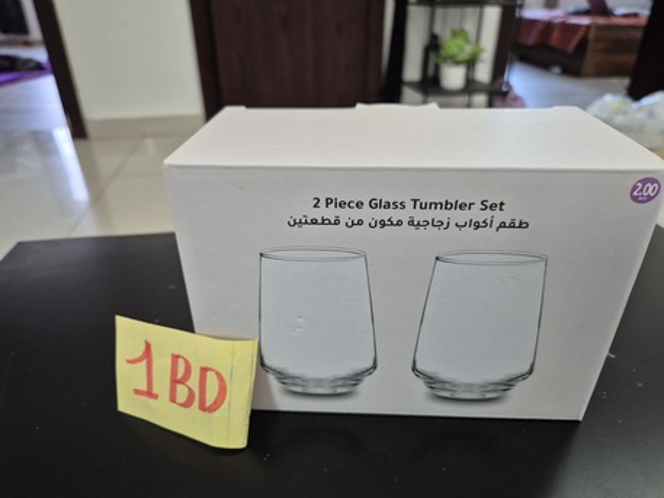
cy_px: 249
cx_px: 332
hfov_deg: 73.9
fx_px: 441
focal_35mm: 23
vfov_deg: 58.9
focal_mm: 5.4
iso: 400
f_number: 1.8
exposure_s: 1/100
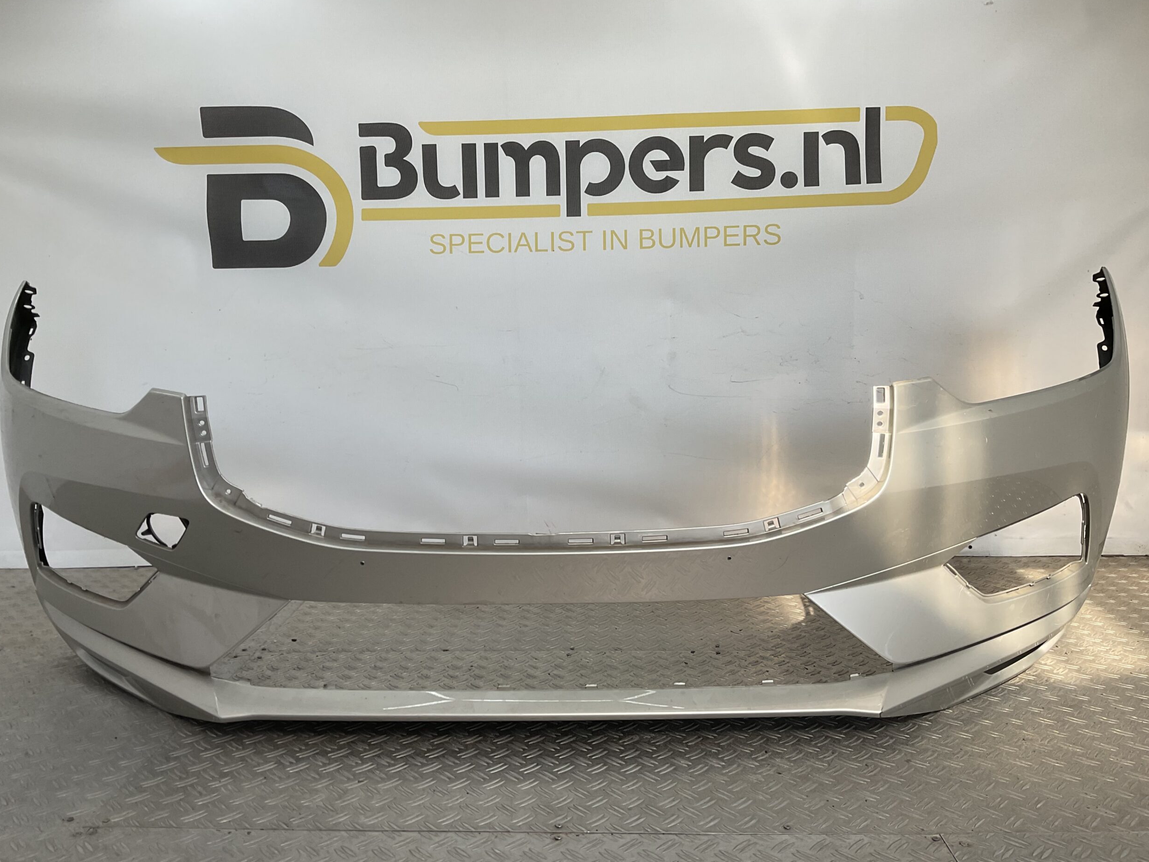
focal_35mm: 30
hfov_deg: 60.0
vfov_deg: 46.8
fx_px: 996
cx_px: 562
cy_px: 440
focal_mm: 3
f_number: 1.8
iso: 16
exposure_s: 1/310
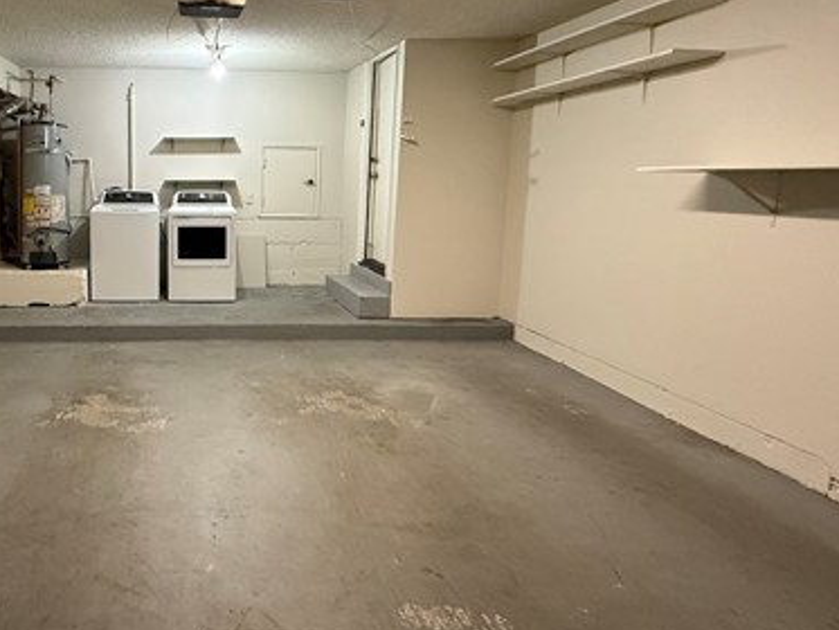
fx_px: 582
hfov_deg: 67.0
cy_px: 248
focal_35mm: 24
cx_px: 209
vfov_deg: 56.3
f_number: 2.2
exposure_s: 1/60
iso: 640
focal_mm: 2.22
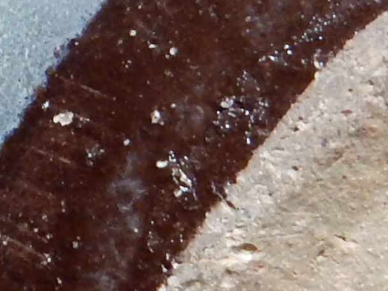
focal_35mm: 226
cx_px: -465
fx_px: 2533
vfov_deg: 6.5
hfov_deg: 8.2
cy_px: -13
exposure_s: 1/30
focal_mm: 5.4
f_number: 4
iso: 220
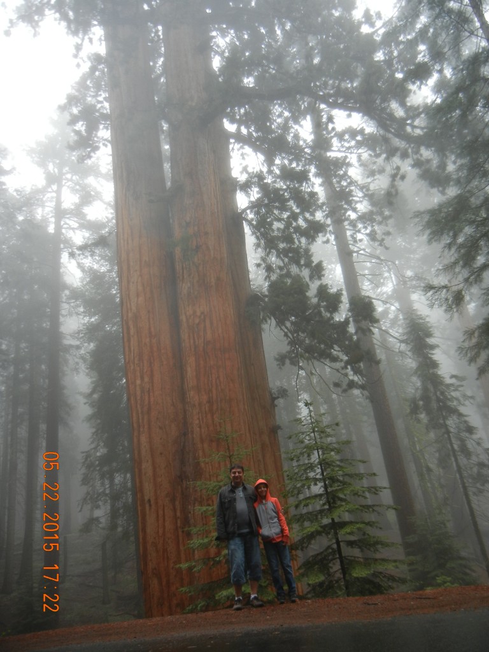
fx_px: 565
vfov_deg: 60.0
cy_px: 326
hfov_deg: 46.8
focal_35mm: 30
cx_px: 244
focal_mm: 5.4
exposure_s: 1/114
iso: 160
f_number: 3.5
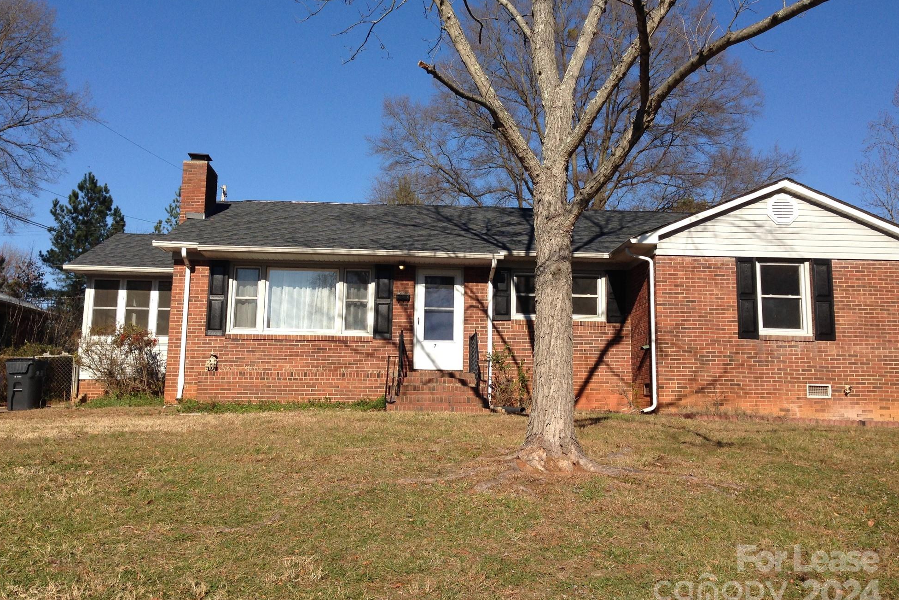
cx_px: 443
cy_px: 277
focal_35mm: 36
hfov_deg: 53.1
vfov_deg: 36.9
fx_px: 899
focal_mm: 4.12
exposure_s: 1/1550
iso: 50
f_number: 2.4
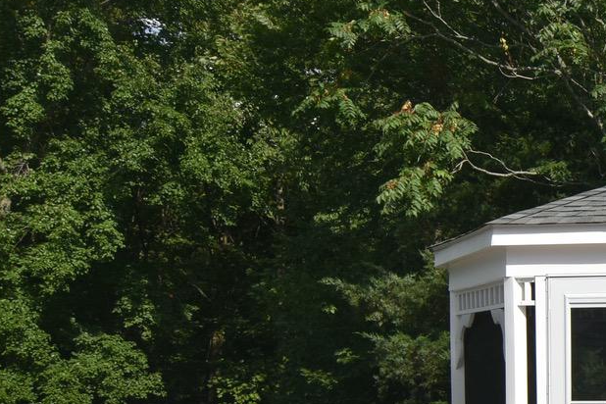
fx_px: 920
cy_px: 325
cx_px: 885
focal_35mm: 55
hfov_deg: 27.0
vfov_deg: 24.4
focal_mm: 11
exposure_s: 1/200
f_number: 11
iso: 100
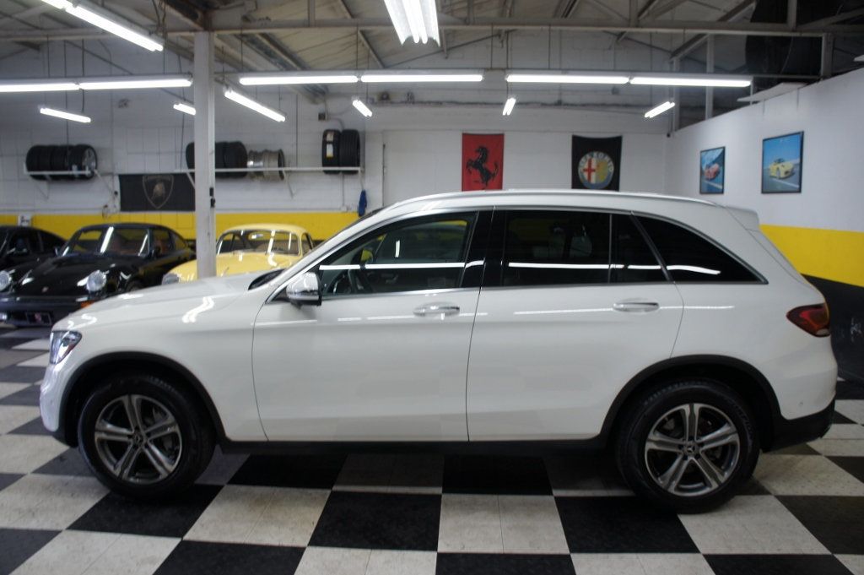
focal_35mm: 27
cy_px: 288
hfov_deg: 67.4
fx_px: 647
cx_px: 432
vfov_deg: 47.9
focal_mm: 18
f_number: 4
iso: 200
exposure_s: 1/40
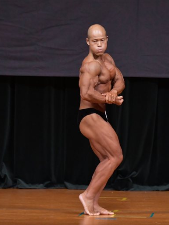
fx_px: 2694
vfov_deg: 4.8
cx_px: 104
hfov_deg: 3.6
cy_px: 113
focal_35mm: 414
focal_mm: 190
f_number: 5.6
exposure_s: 1/400
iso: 4000
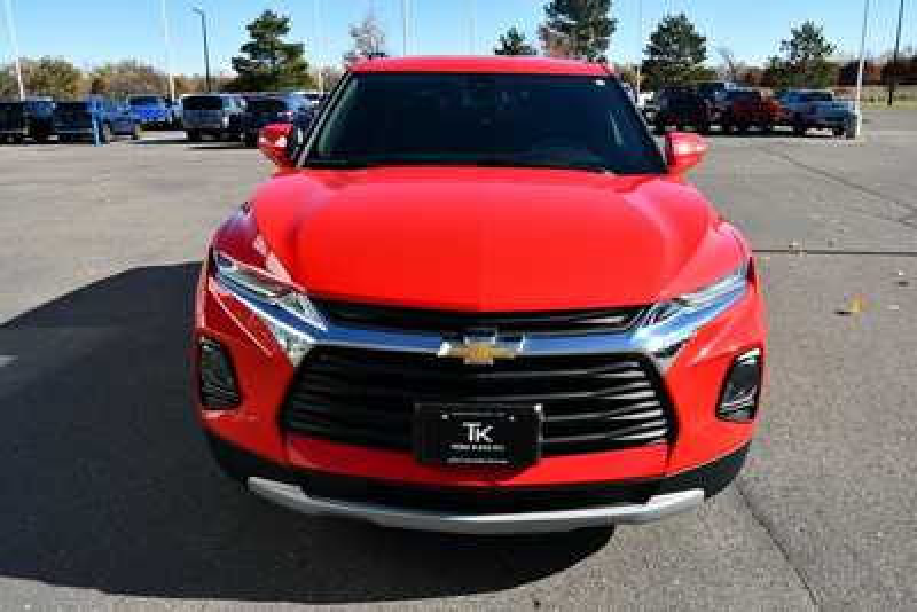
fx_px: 764
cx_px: 458
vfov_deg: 43.6
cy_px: 306
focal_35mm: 30
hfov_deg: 61.9
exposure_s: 1/250
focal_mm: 20
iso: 125
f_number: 8
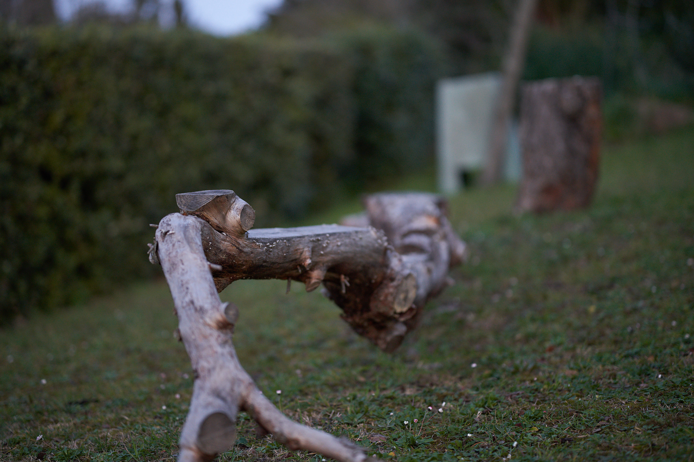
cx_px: 347
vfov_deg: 16.1
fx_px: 1638
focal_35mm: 85
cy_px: 231
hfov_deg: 23.9
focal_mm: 85
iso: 800
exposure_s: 1/125
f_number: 1.4
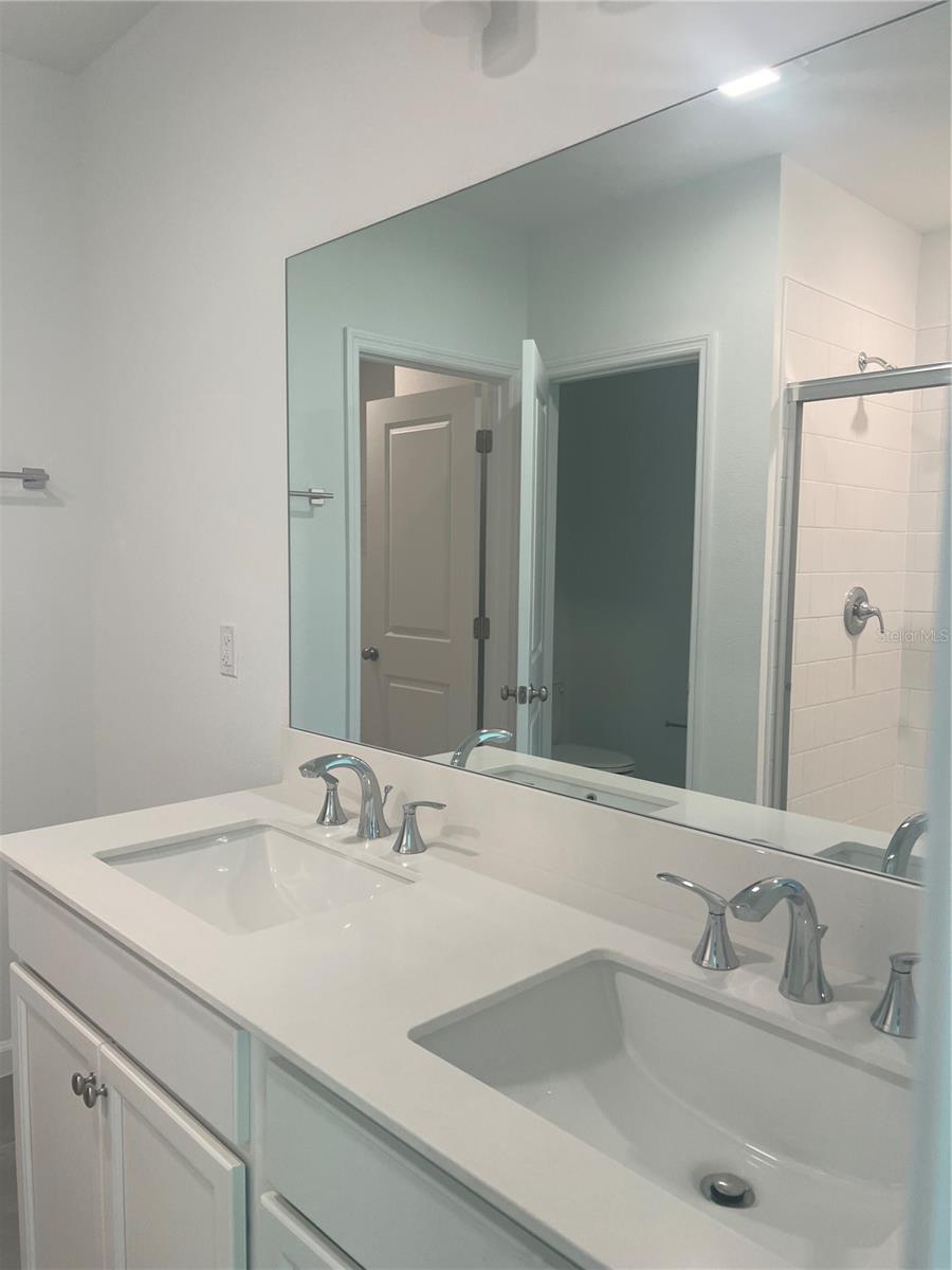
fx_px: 953
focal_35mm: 26
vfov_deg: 67.3
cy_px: 635
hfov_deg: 53.1
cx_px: 476
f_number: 1.5
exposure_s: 1/120
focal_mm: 5.7
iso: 80
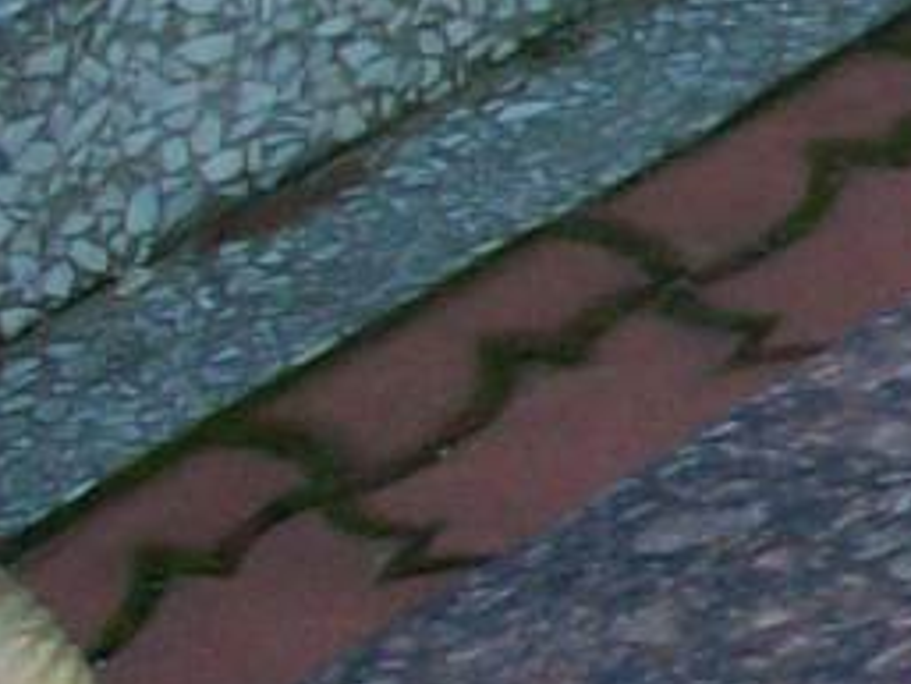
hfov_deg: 5.8
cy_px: -429
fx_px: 7767
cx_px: 3453
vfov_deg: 5.0
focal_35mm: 295
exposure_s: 1/302
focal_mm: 6.2
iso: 80
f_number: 2.8
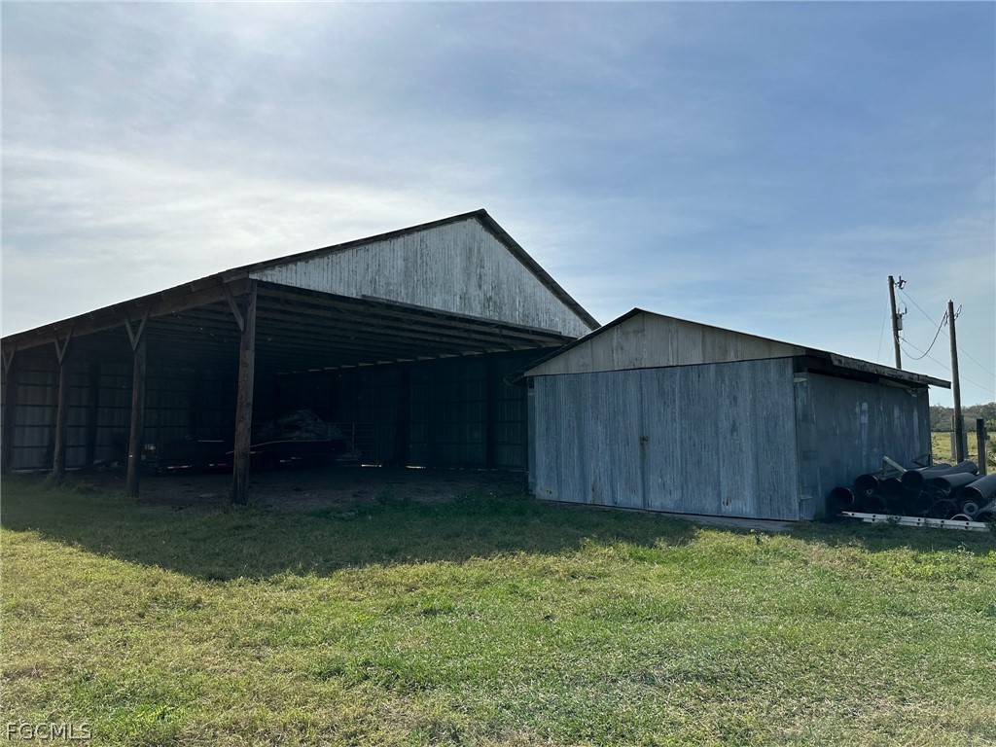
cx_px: 498
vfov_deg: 56.8
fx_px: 691
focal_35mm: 24
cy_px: 374
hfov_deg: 71.6
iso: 80
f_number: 1.78
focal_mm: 6.86
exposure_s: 1/9709
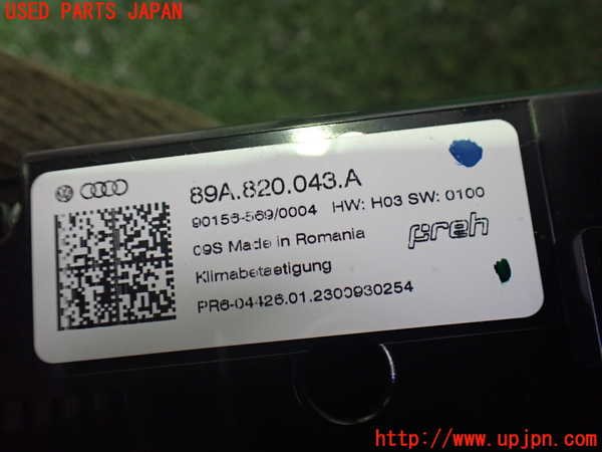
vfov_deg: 46.8
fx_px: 522
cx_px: 301
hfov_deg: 60.0
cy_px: 226
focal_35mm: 30
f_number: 2.3
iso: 800
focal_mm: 5.4
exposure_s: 1/100
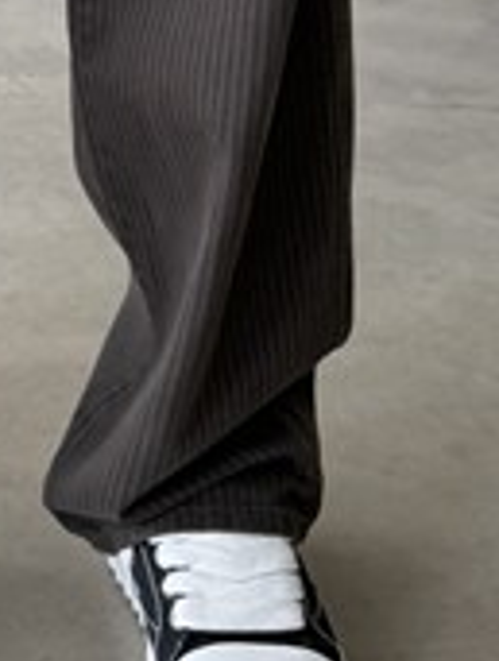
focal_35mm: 112
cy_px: -452
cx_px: -70
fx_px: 2145
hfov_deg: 13.0
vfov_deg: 15.5
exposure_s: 1/149
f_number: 1.78
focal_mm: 6.76
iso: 80
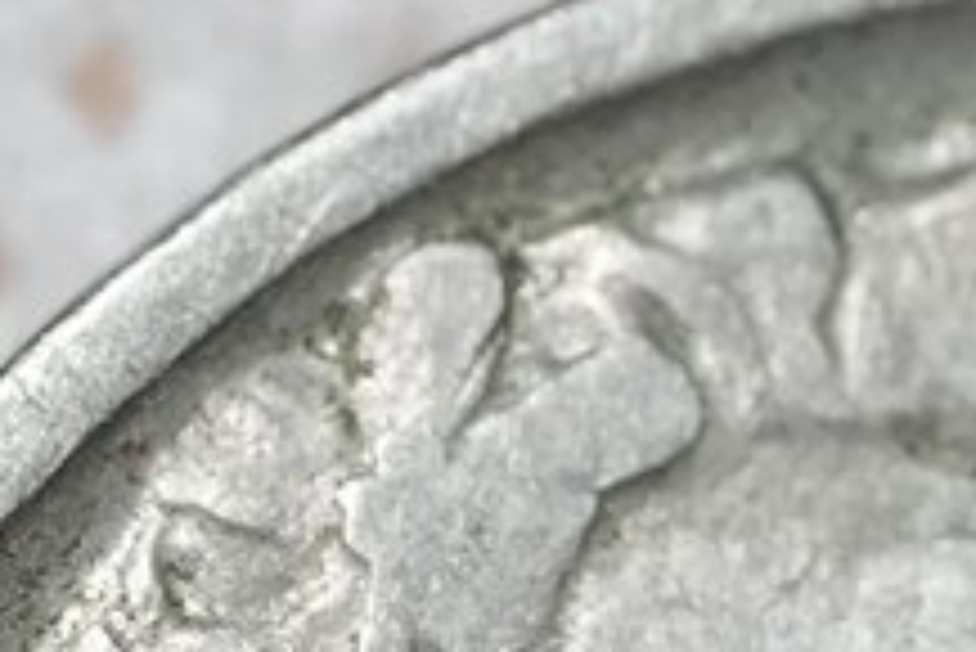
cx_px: 1307
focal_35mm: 824
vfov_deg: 1.7
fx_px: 22354
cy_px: 1873
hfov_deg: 2.5
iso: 2500
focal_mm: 105
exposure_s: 1/250
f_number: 5.6
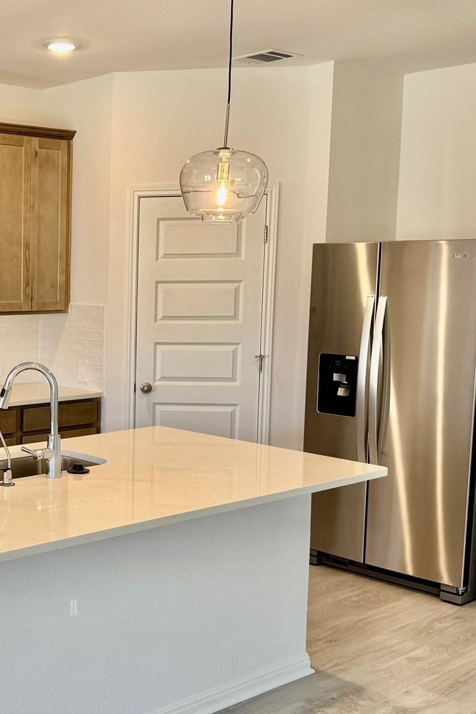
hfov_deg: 27.7
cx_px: 9
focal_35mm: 46
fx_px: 912
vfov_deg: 42.7
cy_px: 386
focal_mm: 6.76
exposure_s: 1/120
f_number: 1.78
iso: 125
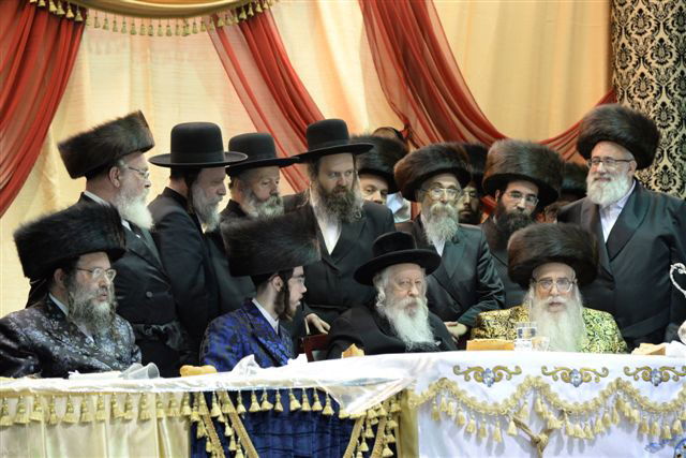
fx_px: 2287
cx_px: 343
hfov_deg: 17.1
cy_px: 229
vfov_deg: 11.4
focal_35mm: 120
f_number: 5.6
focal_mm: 120
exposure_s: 1/60
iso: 3200
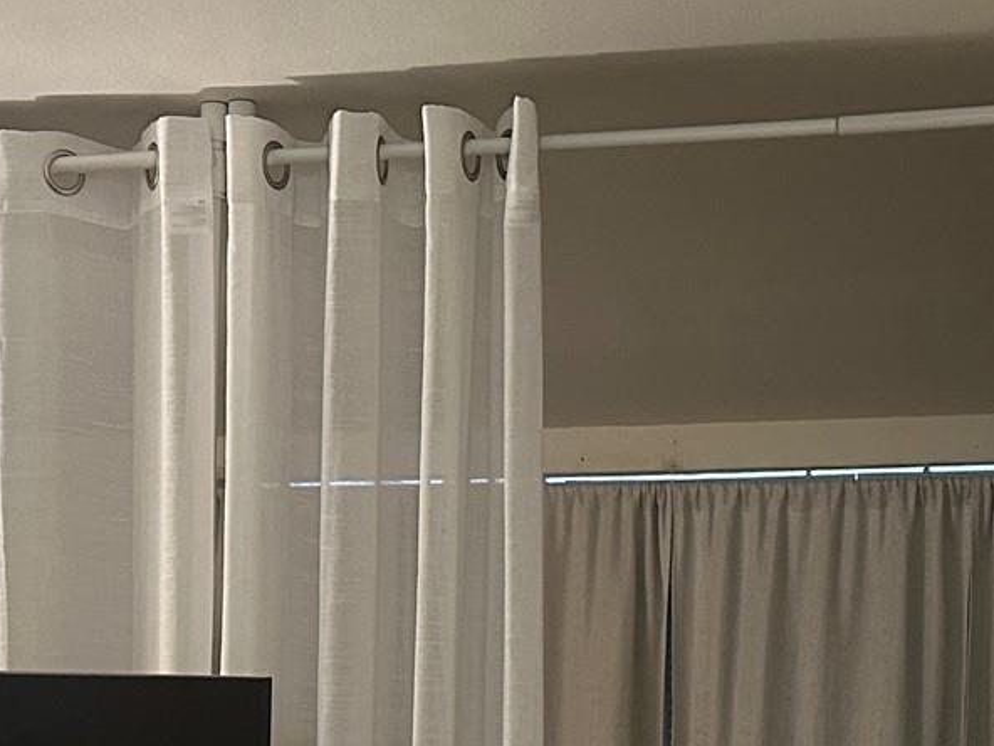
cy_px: 830
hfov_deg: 23.5
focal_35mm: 83
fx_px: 2383
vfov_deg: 17.2
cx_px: 442
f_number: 1.78
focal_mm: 6.86
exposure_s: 1/60
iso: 400
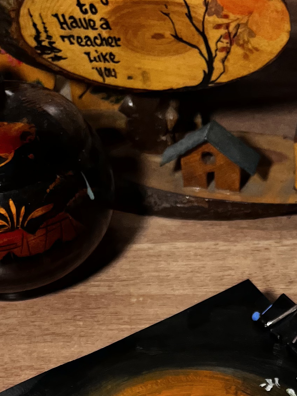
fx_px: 1064
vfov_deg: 18.7
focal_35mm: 93
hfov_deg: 15.8
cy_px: 586
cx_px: 210
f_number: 1.6
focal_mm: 5.1
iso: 32
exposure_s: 1/105
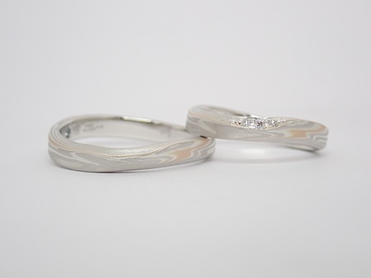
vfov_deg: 19.1
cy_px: 139
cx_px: 186
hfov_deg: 25.3
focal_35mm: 77
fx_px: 825
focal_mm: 13.65
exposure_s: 1/125
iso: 200
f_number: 4.1
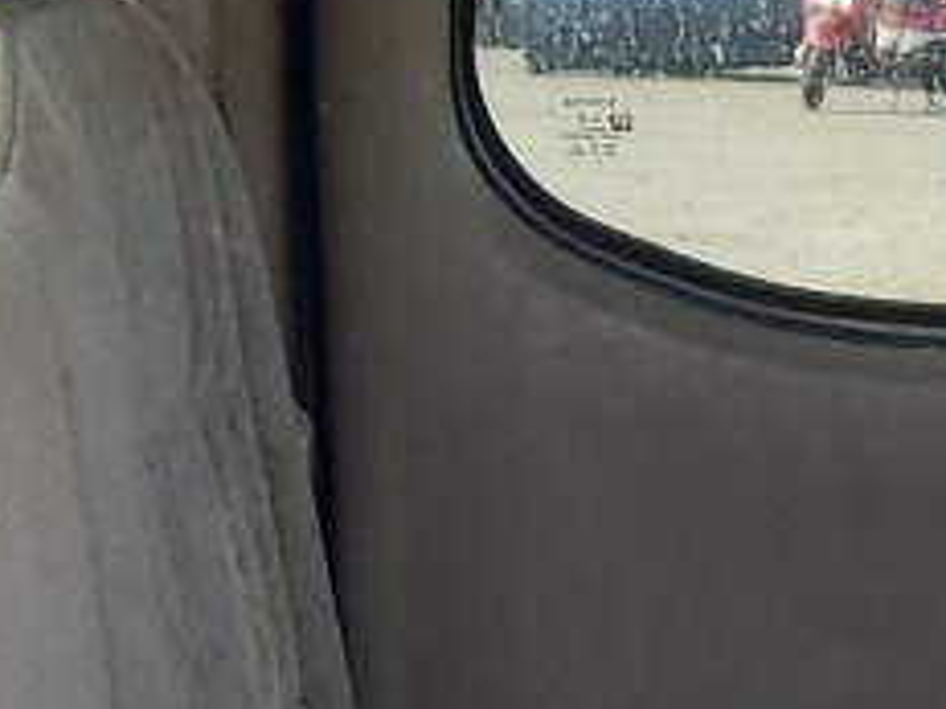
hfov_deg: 10.8
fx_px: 4917
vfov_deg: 7.6
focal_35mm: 180
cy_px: 1807
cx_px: 1192
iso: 50
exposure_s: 1/175
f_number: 1.5
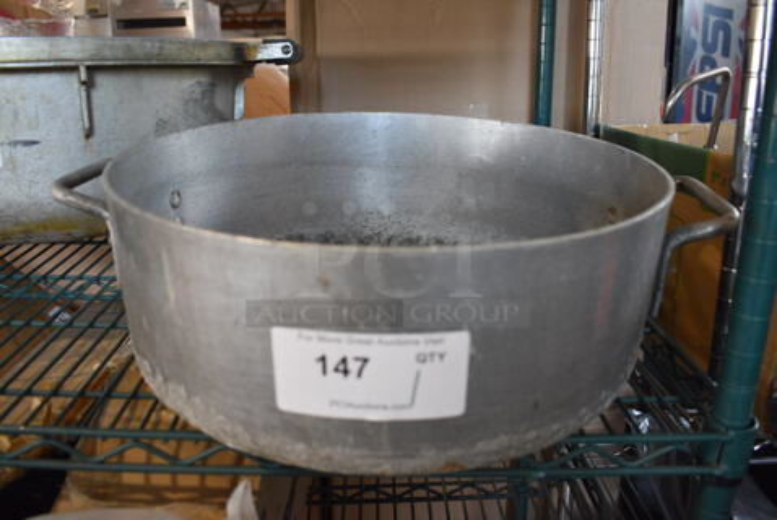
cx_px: 388
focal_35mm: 30
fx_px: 648
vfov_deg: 43.7
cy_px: 260
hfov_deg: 61.9
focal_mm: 20
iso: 1000
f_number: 3.5
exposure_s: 1/125
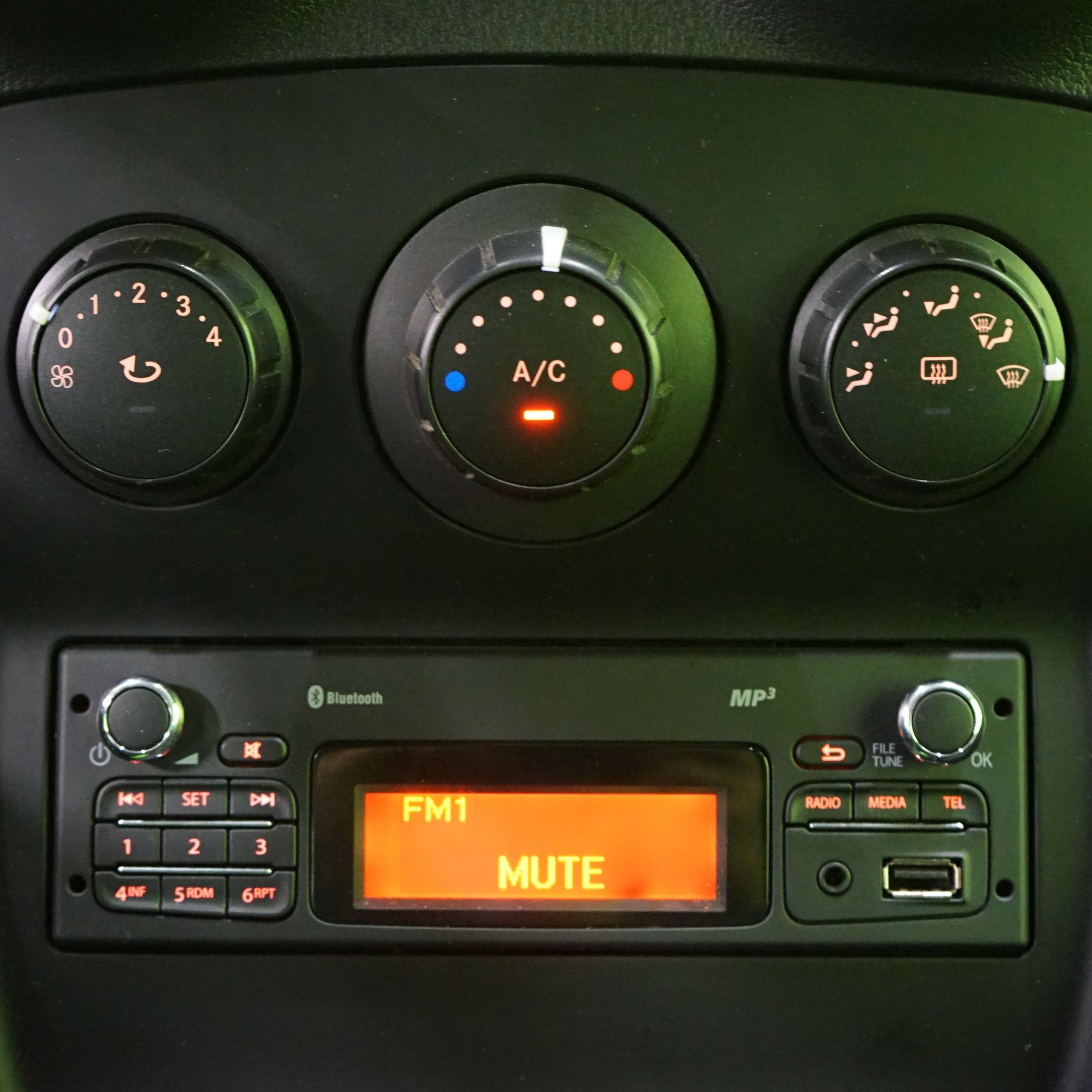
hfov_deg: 30.0
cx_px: 516
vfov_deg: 30.0
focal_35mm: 57
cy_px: 546
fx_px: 2034
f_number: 4.5
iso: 6400
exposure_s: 1/8
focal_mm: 44
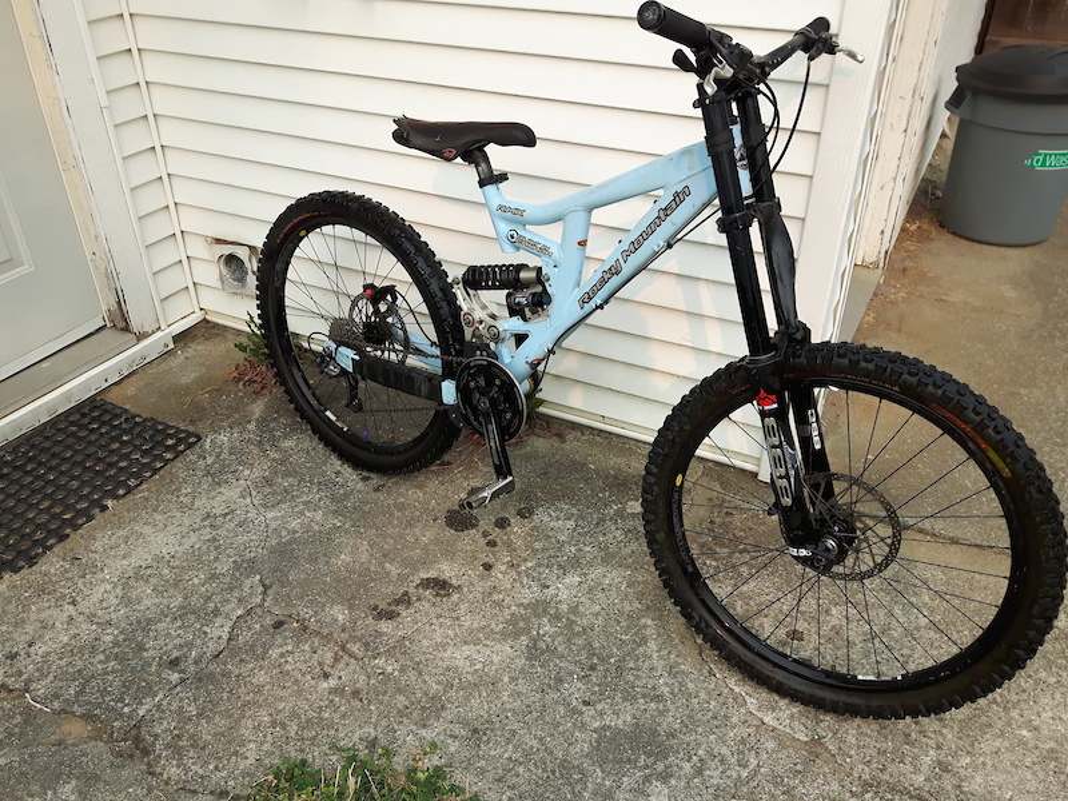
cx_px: 534
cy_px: 400
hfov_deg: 58.4
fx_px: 956
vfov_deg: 45.4
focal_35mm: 31
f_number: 1.9
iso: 40
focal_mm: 3.7
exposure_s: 1/401
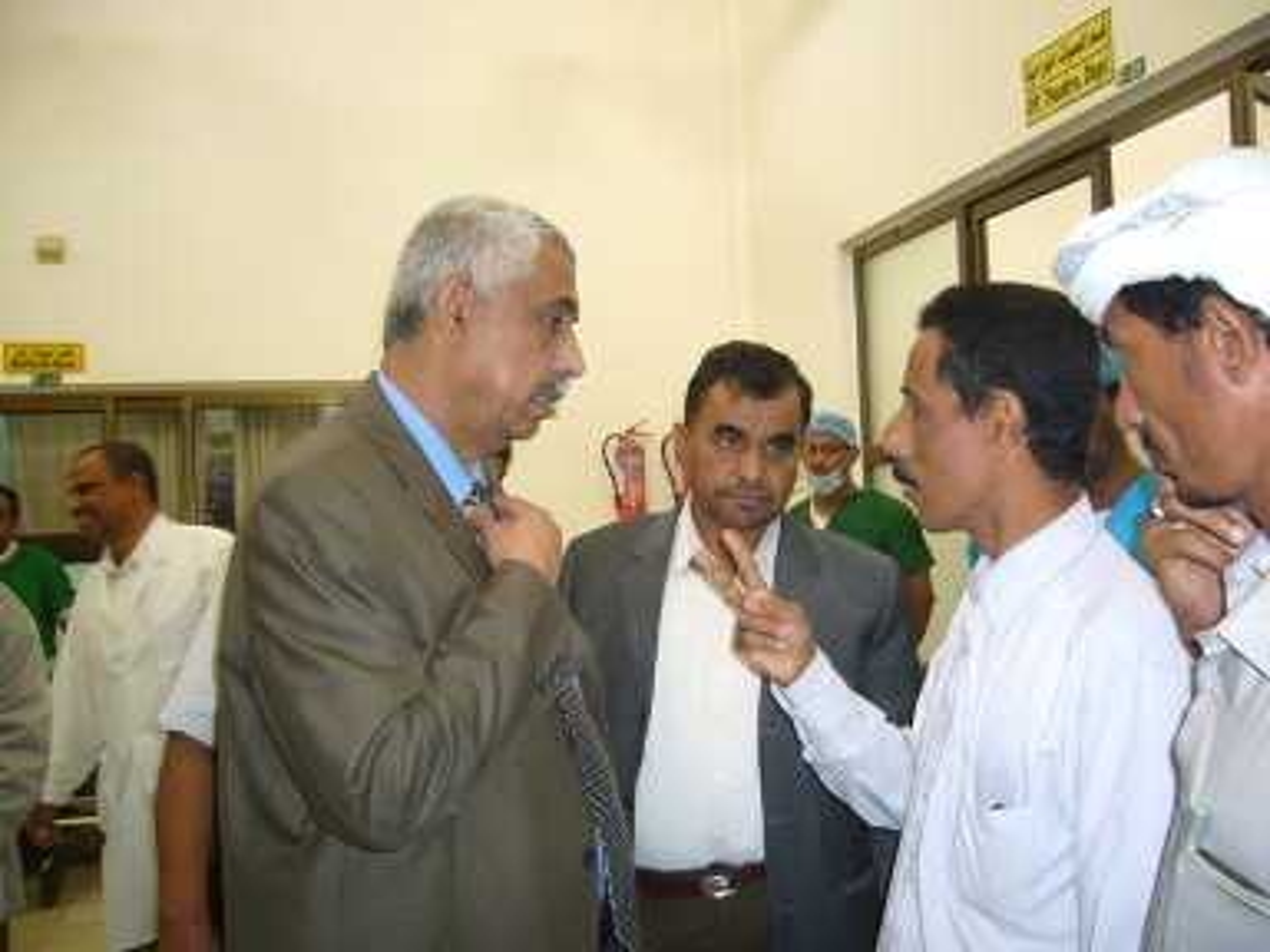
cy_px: 476
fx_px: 1284
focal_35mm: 35
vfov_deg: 40.7
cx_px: 635
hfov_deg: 52.6
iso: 125
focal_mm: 5.8
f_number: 2.8
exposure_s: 1/30
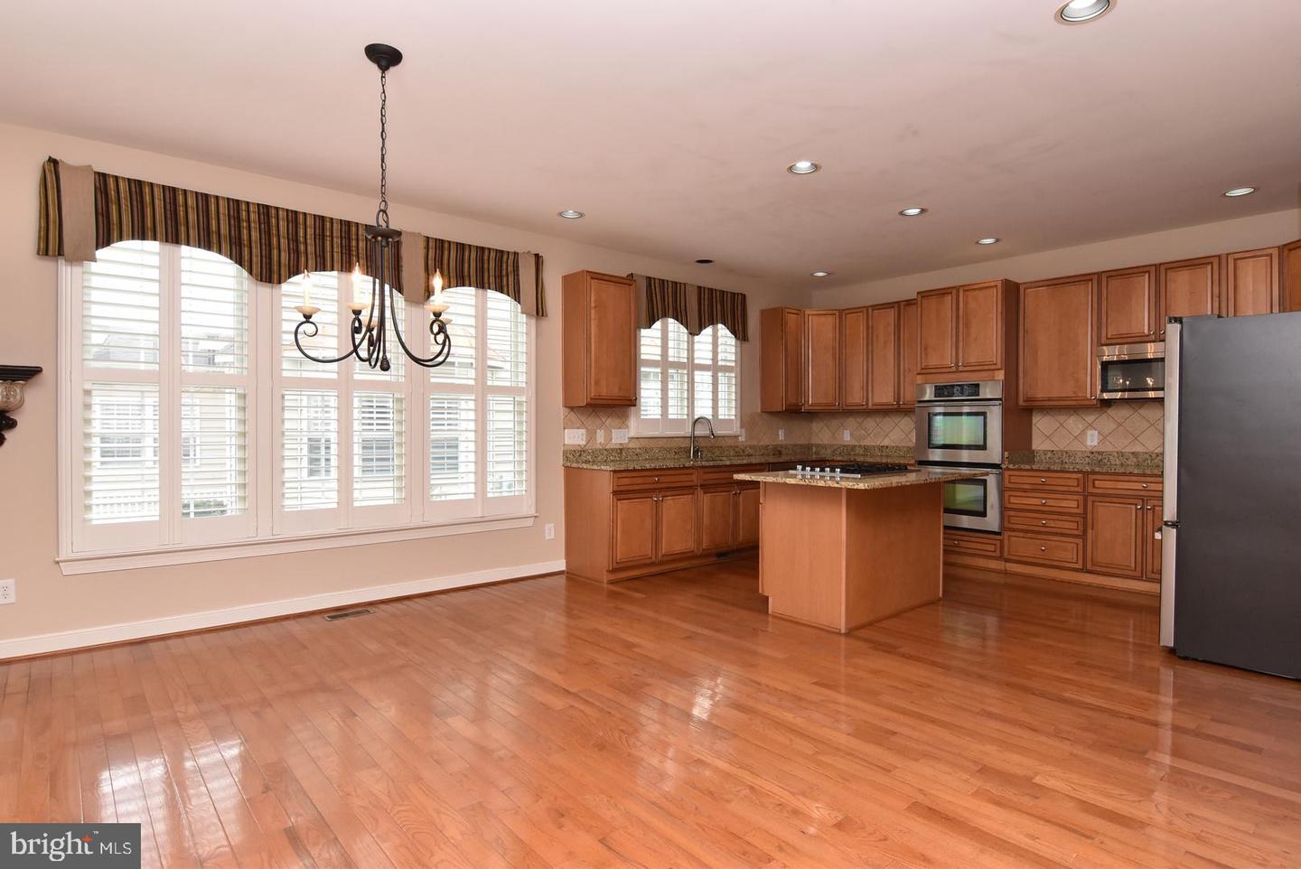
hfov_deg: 90.0
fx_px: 651
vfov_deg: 67.5
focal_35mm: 18
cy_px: 434
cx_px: 650
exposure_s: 1/100
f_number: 9
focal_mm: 12
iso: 800
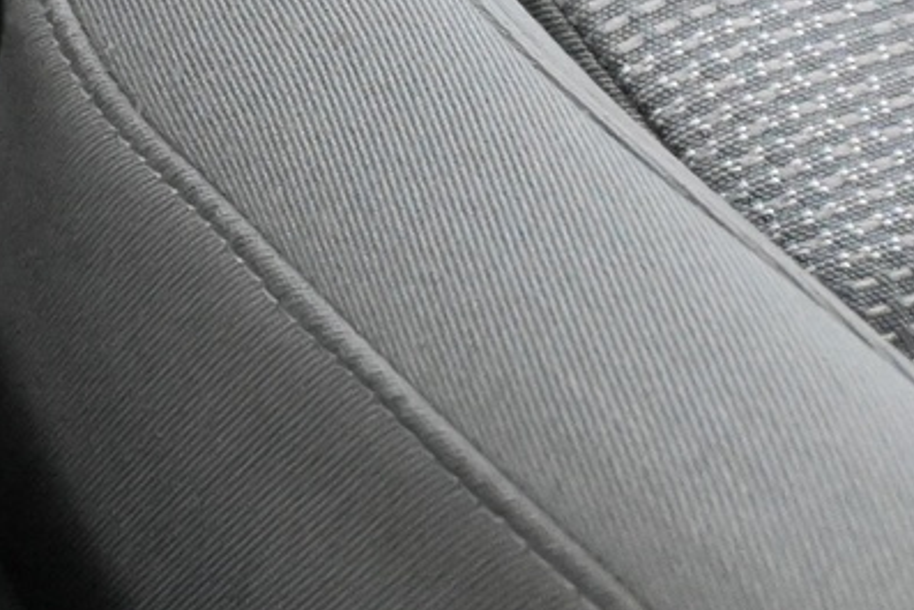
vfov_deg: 8.9
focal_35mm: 153
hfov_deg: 11.9
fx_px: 3887
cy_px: -28
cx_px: -923
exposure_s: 1/40
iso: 7200
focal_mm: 25
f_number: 4.2
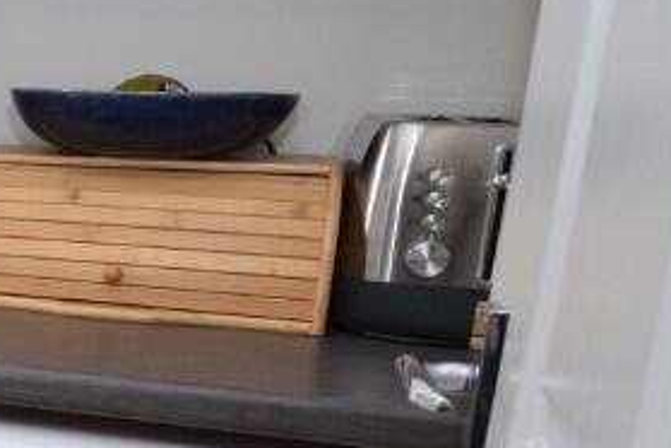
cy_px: 347
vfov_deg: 20.4
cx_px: -534
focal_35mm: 66
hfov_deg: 20.9
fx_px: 1230
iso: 400
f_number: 5.6
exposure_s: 1/125
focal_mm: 12
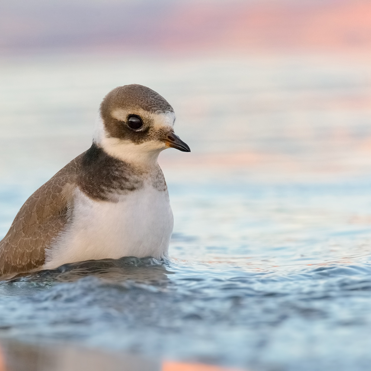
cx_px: 184
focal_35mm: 767
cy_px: 186
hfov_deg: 2.3
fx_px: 9300
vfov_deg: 2.3
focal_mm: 600
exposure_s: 1/640
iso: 6400
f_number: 10
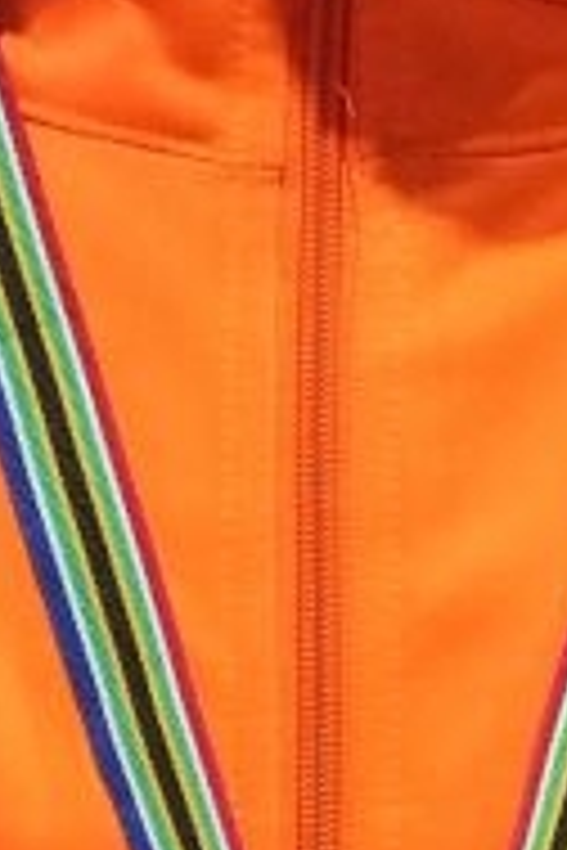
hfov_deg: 0.7
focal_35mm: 1904
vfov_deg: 1.1
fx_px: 44978
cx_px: 544
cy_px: 333
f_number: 2.8
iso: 3200
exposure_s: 1/250
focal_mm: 200
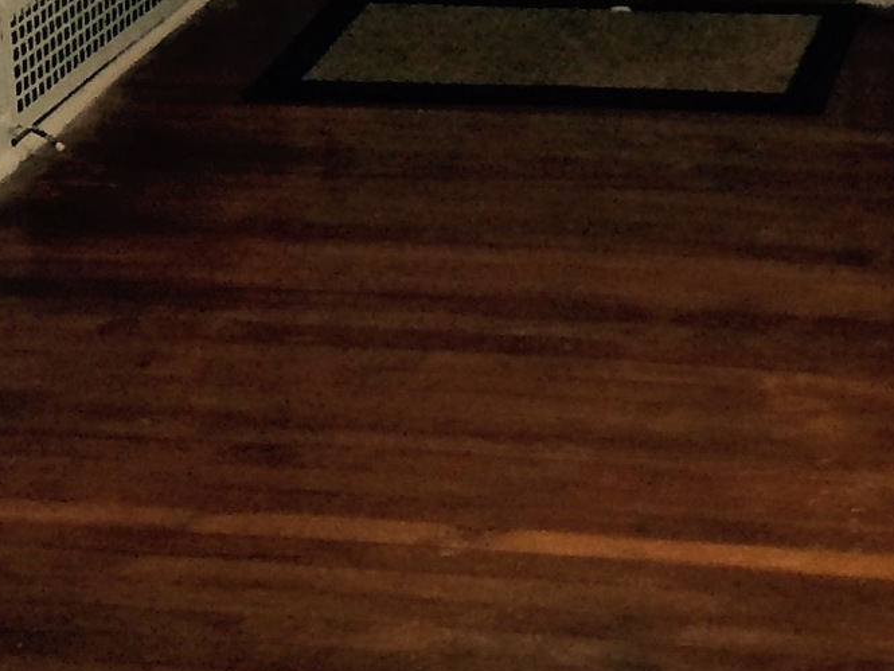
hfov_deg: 14.4
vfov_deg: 10.8
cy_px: -226
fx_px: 3461
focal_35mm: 134
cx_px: 925
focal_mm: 4.15
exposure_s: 1/30
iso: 50
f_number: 2.2
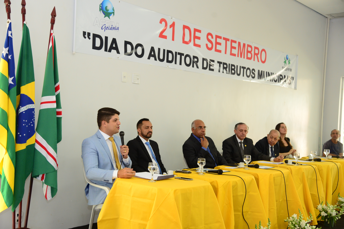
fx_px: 440
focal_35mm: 46
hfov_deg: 42.7
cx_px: 172
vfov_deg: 29.3
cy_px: 114
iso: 1600
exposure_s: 1/125
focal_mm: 46
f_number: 4.5
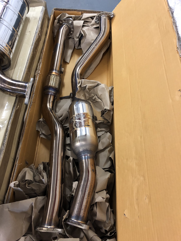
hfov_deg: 49.7
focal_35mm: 28
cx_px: 90
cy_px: 120
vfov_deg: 63.4
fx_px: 195
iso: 100
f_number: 1.8
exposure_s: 1/13
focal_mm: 3.99
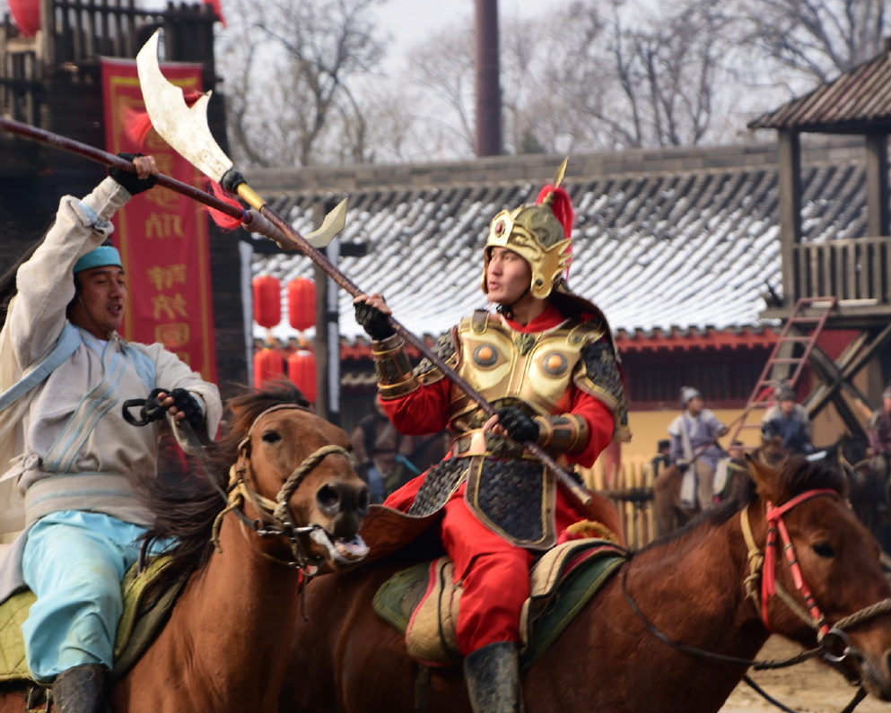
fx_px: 4710
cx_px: 452
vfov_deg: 8.7
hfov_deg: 10.8
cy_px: 357
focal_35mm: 179
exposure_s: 1/320
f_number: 5.6
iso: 100
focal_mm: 105
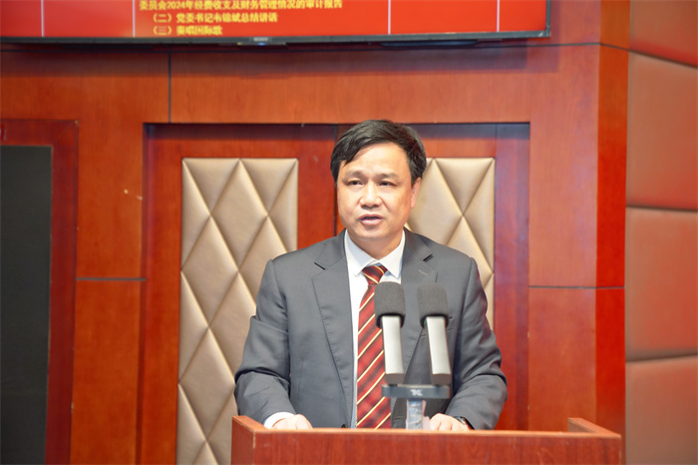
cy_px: 232
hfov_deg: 28.9
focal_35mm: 70
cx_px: 349
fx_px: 1357
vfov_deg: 19.4
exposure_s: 1/125
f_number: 3.2
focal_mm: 70
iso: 1250
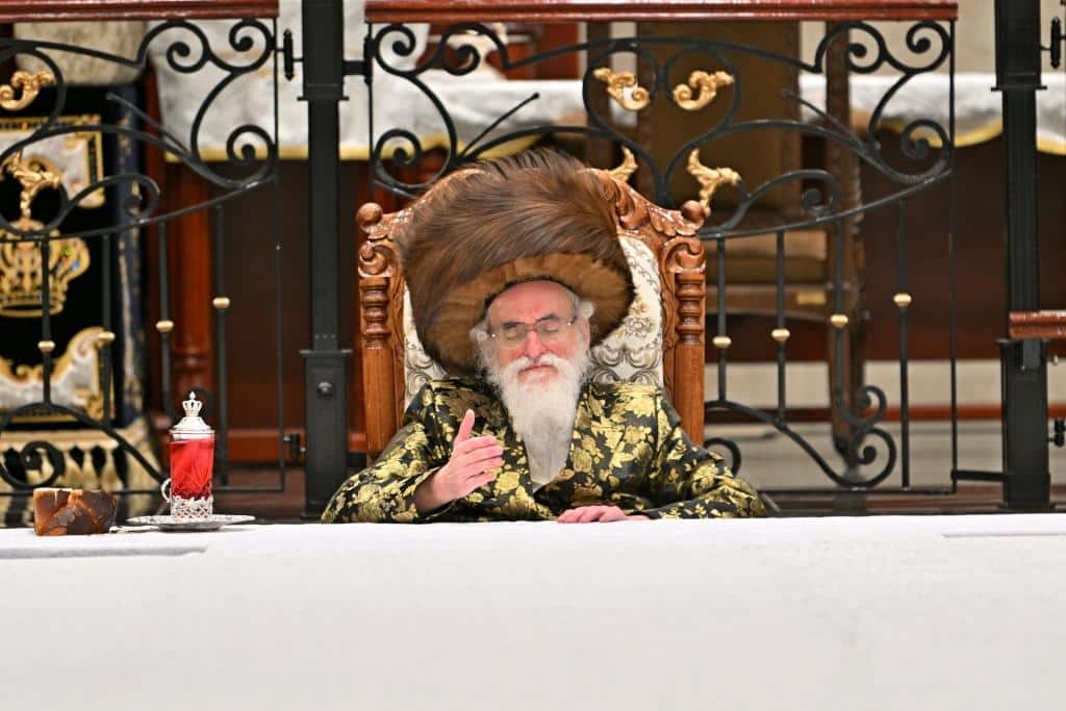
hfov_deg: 6.9
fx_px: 8884
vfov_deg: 4.6
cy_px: 356
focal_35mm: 300
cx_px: 533
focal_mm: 200
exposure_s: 1/320
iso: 200
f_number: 2.8
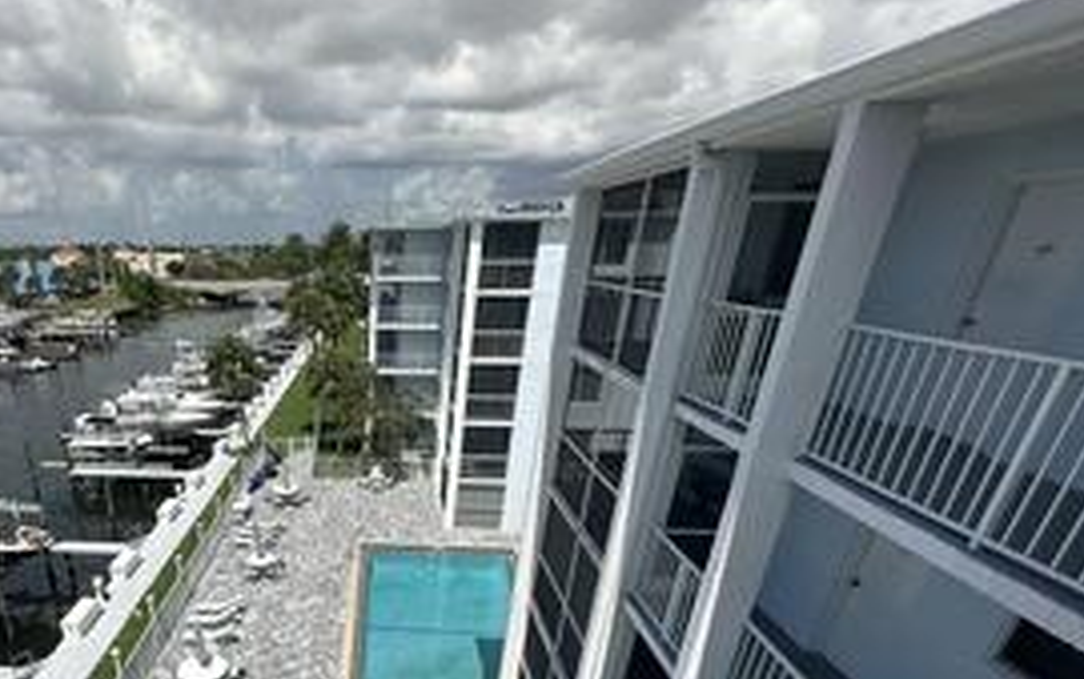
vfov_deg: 50.4
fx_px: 650
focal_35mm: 22
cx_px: 313
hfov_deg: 75.6
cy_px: 579
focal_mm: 2.22
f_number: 2.2
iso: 50
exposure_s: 1/5051
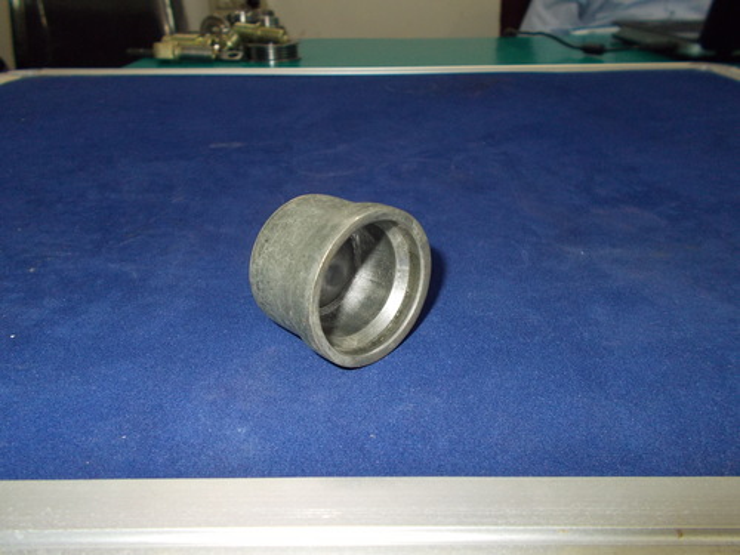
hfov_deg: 67.3
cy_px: 278
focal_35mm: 26
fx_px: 556
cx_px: 370
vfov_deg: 53.1
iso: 200
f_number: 3.2
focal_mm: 4.6
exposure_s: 1/25
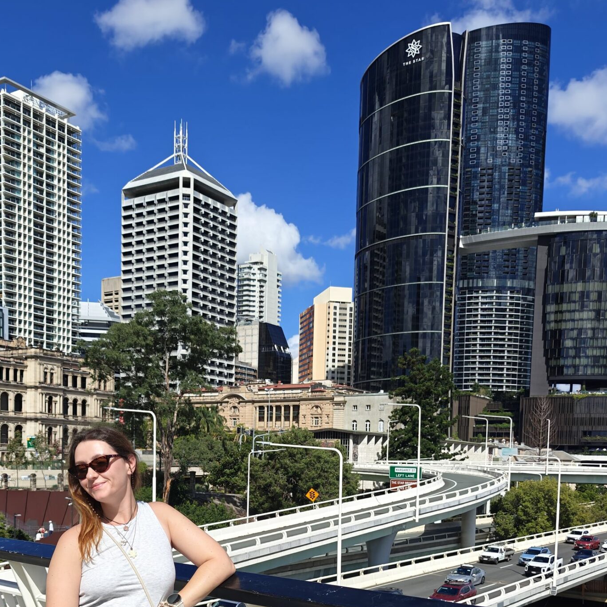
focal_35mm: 38
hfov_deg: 43.8
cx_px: 263
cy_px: 517
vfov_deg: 41.2
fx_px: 754
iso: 50
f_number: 1.6
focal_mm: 6.06
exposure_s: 1/3137
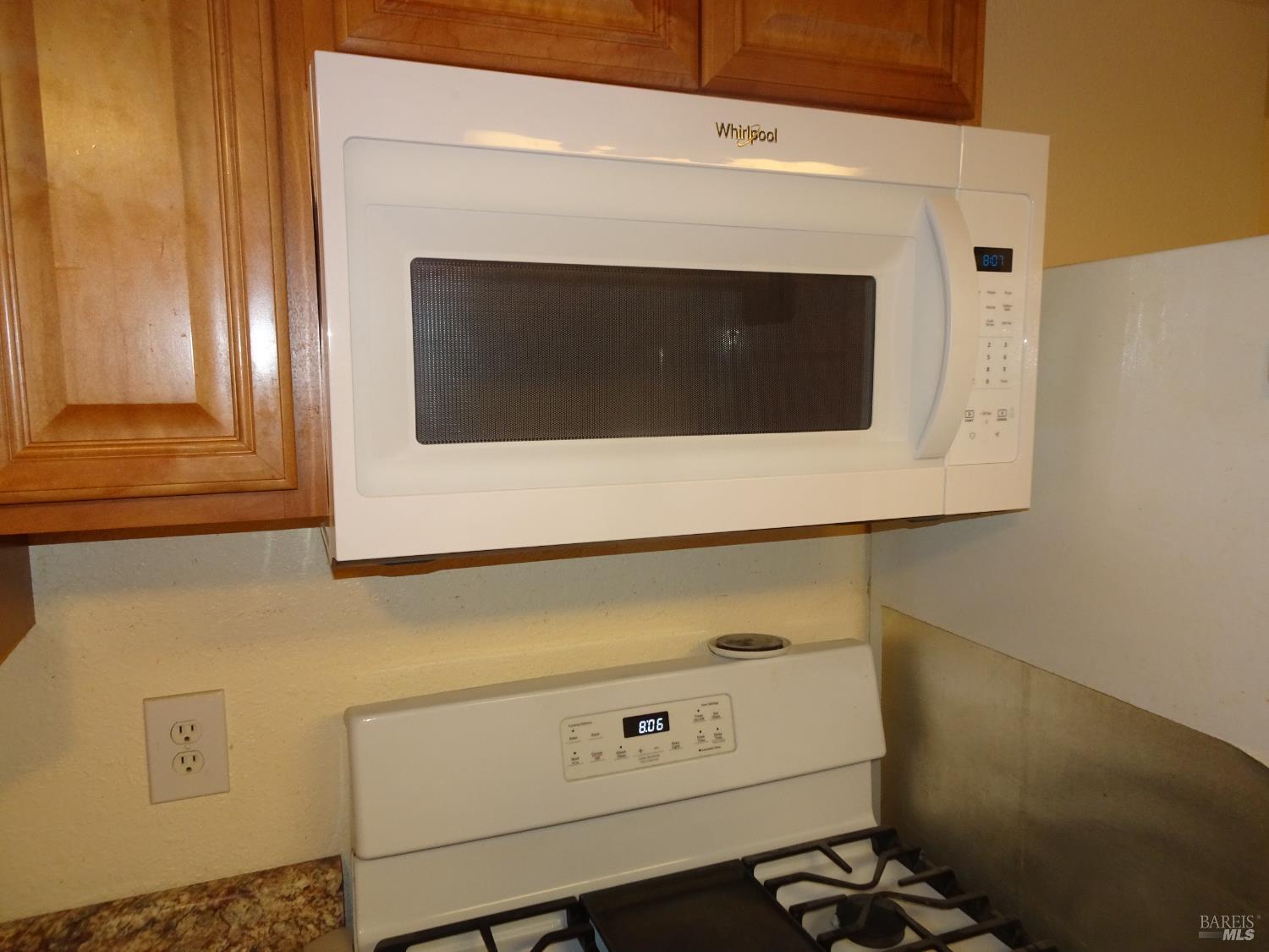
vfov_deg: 56.8
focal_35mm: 24
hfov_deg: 71.6
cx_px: 634
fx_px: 880
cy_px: 476
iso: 160
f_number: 3.5
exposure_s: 1/30
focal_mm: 4.1
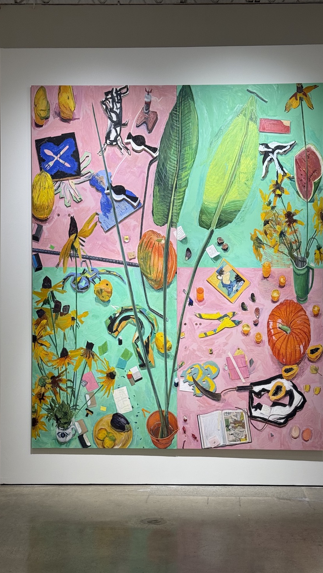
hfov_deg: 22.6
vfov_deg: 39.2
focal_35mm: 53
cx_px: 182
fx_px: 807
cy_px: 288
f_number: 1.78
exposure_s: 1/120
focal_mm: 6.76
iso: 80
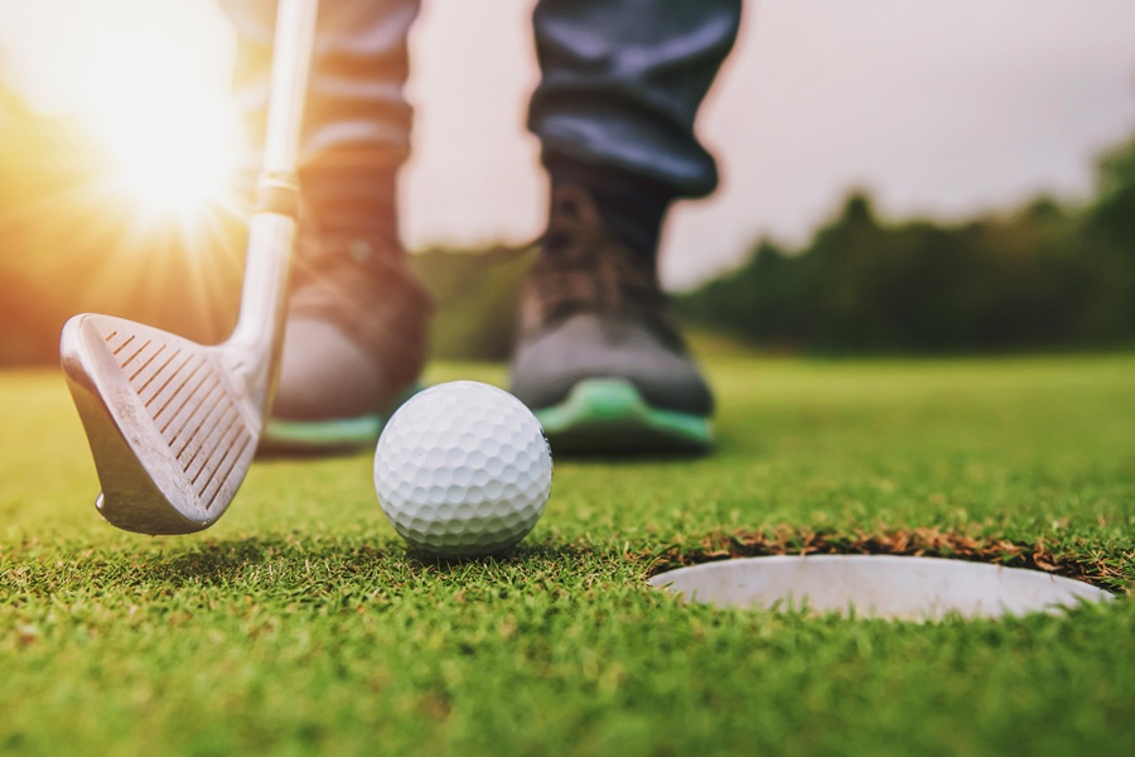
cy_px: 378
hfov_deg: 53.1
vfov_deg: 36.9
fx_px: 1135
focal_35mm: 36
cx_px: 568
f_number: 3.2
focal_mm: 24
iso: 160
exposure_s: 1/640
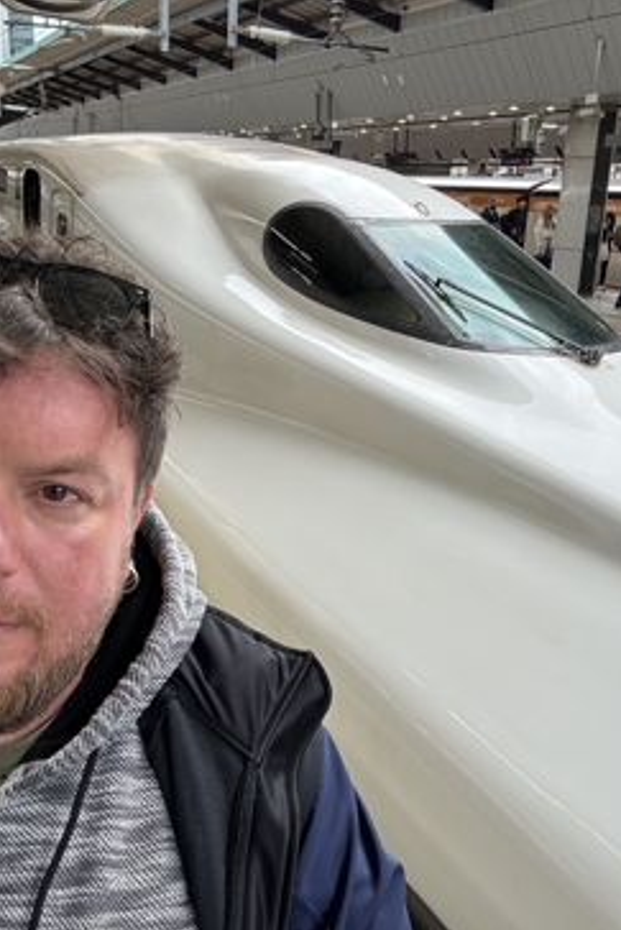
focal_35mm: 35
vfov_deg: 54.4
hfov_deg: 37.8
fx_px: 905
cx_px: 351
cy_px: 465
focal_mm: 2.69
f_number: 1.9
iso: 40
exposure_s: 1/152
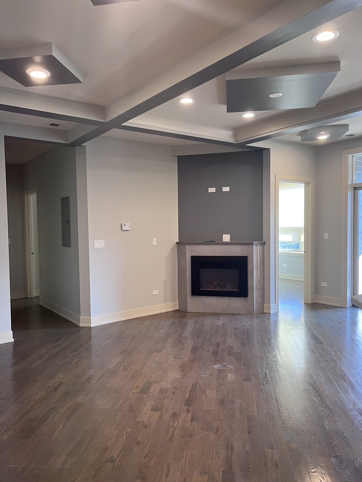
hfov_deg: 53.1
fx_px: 363
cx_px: 181
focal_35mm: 26
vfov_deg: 67.3
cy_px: 241
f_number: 1.5
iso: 80
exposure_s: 1/60
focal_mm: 5.7
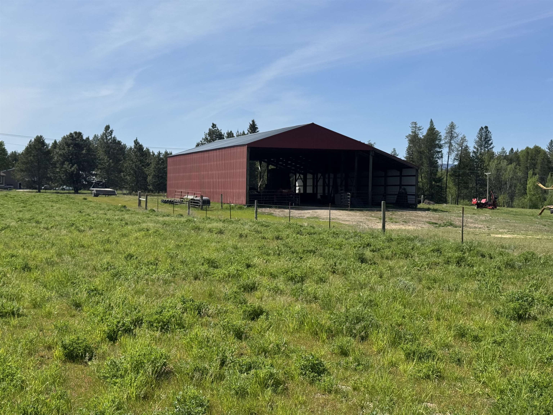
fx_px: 767
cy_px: 208
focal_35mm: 48
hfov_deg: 39.7
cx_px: 276
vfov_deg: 30.3
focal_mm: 6.76
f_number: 1.78
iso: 64
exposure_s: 1/5376
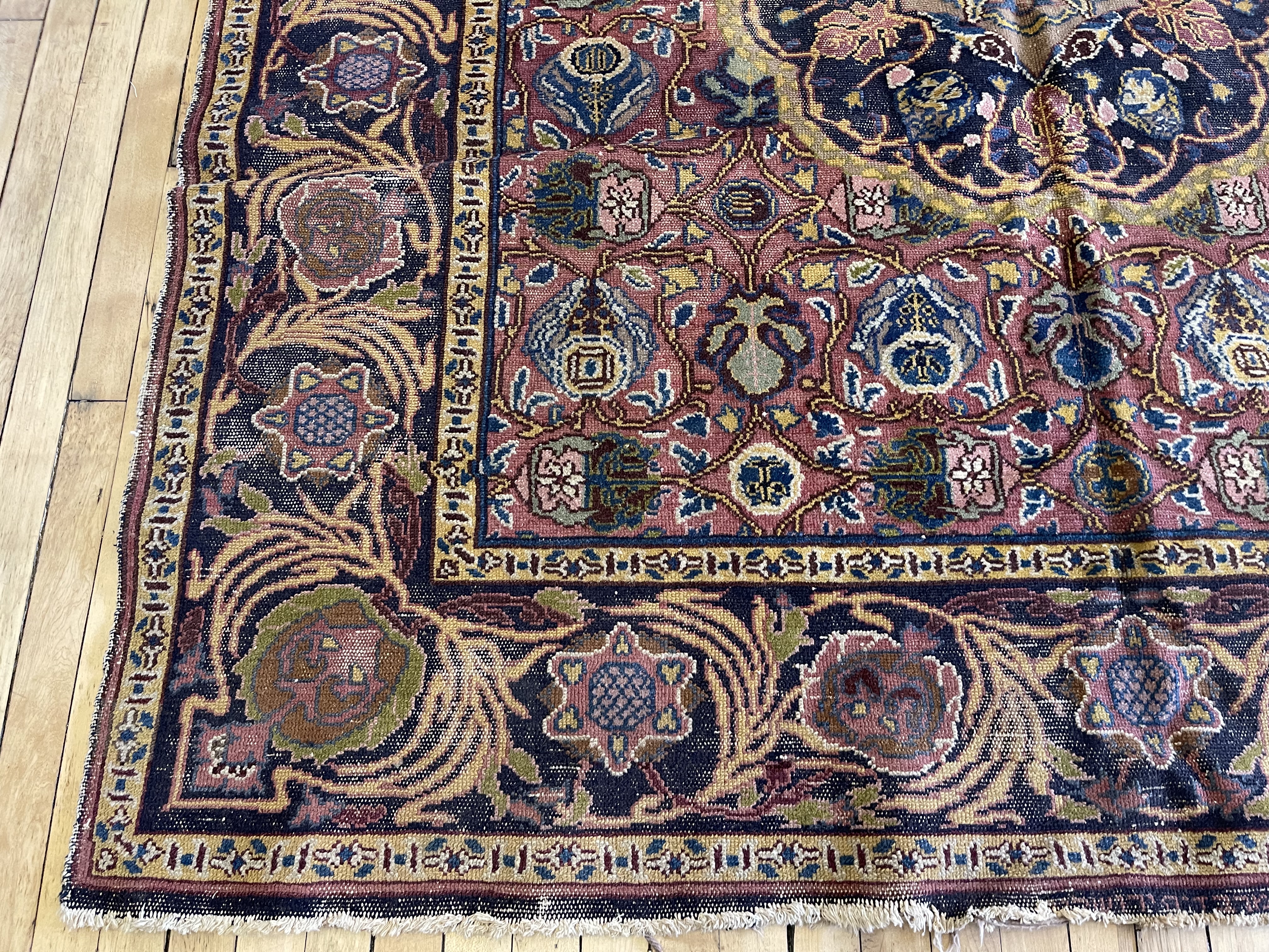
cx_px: 634
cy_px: 476
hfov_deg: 69.4
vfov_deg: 54.9
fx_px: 916
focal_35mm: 25
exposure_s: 1/60
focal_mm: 5.1
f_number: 1.6
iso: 320
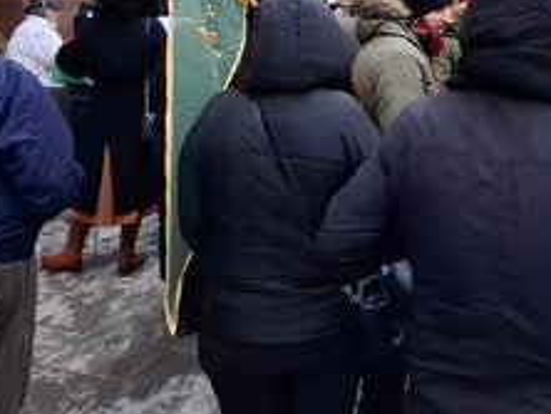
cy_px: 26
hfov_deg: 51.7
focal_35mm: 33
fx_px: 526
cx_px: 444
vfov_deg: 39.3
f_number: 2.2
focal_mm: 1.74
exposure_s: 1/100
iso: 40
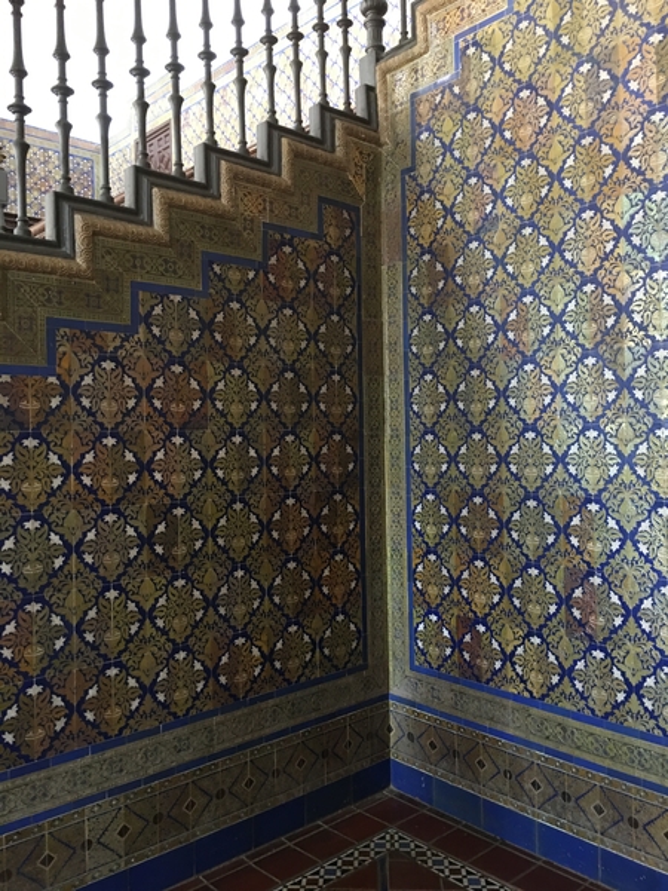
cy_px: 446
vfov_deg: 61.7
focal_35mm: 29
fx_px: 746
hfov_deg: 48.2
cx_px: 334
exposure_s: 1/10
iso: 80
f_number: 2.2
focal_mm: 4.15
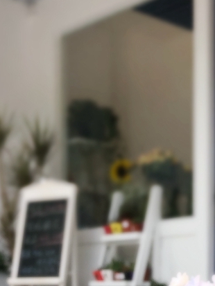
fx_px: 679
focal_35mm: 82
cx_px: 120
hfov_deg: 18.0
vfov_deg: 22.3
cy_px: 327
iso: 20
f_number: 1.8
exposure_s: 1/417
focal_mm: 3.99
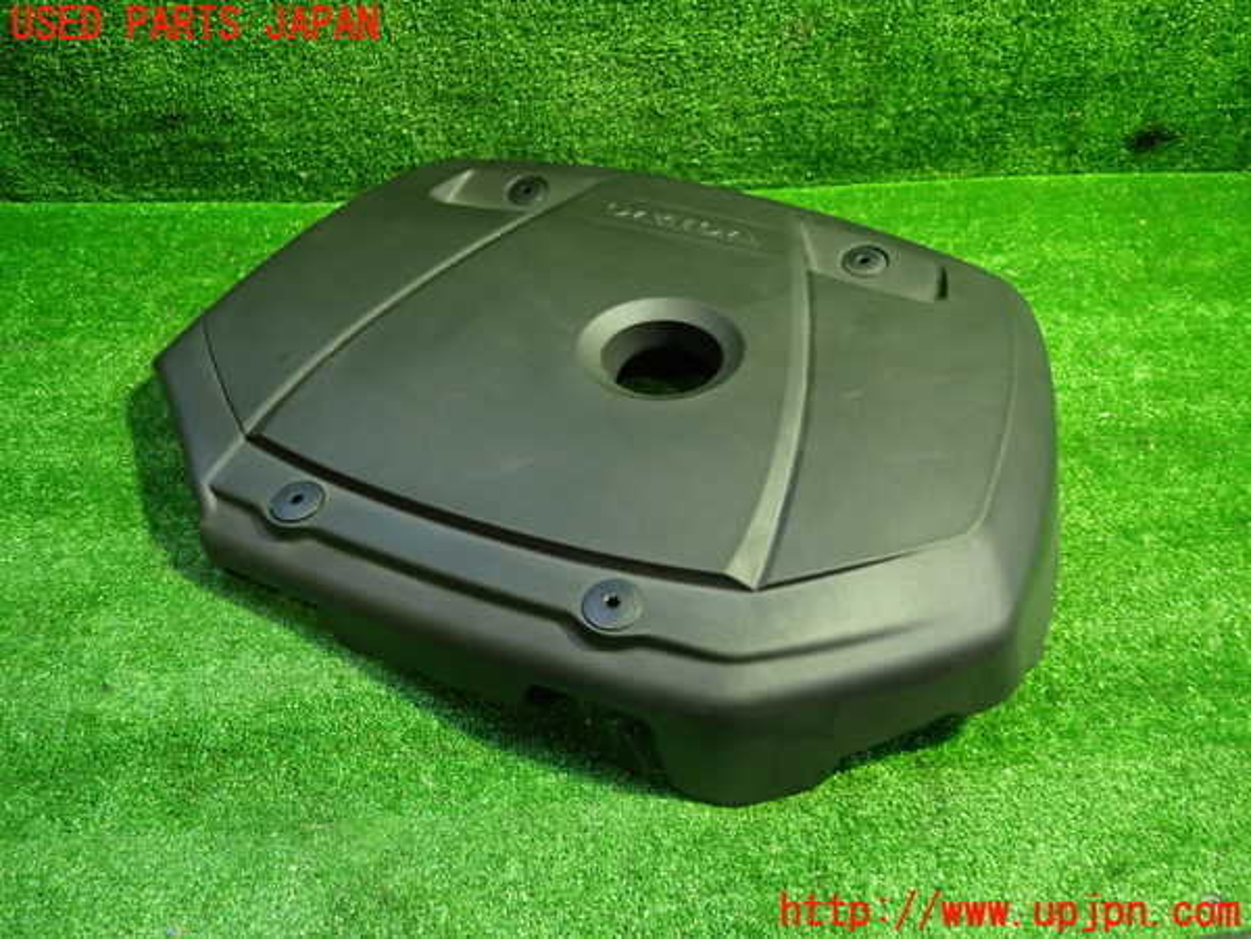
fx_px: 903
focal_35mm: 25
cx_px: 626
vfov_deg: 54.9
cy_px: 470
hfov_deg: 69.4
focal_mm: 4.5
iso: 400
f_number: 2
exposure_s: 1/30
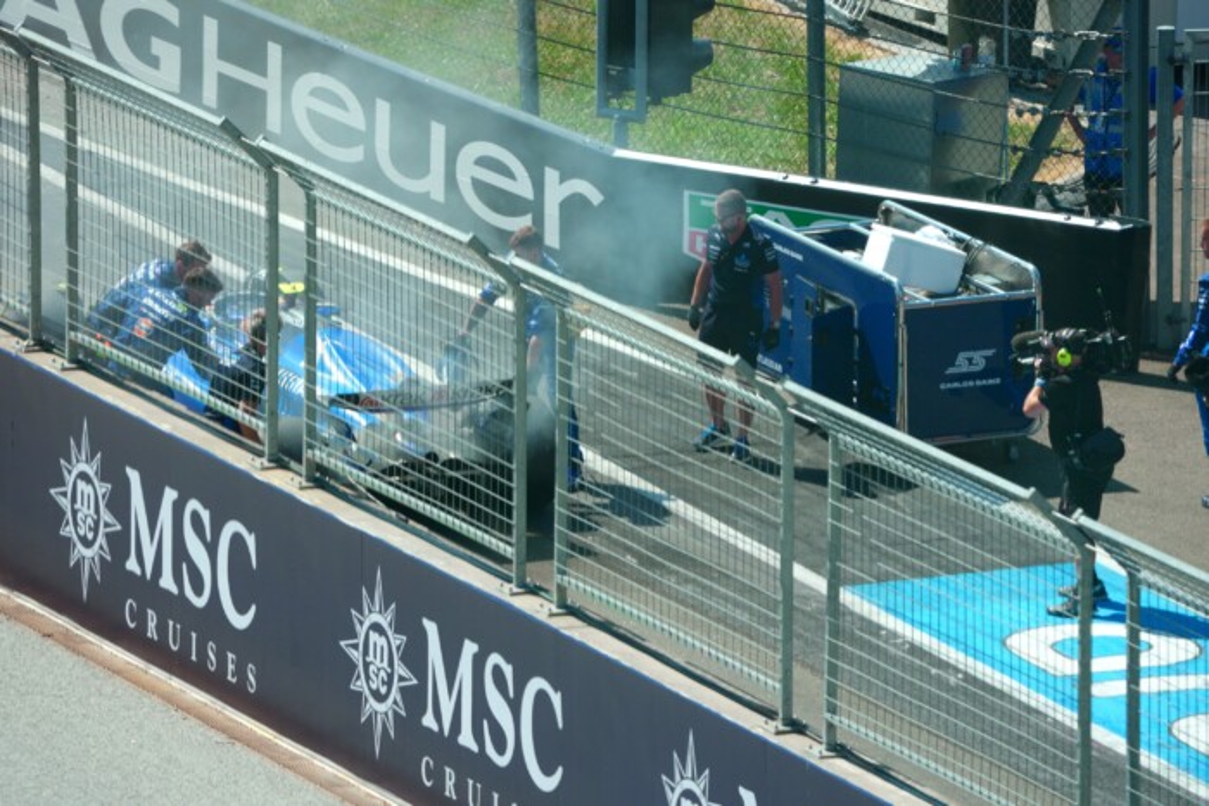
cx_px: 604
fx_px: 15417
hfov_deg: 4.5
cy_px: 403
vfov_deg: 3.0
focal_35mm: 459
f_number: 8
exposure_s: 1/1000
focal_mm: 459
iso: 400
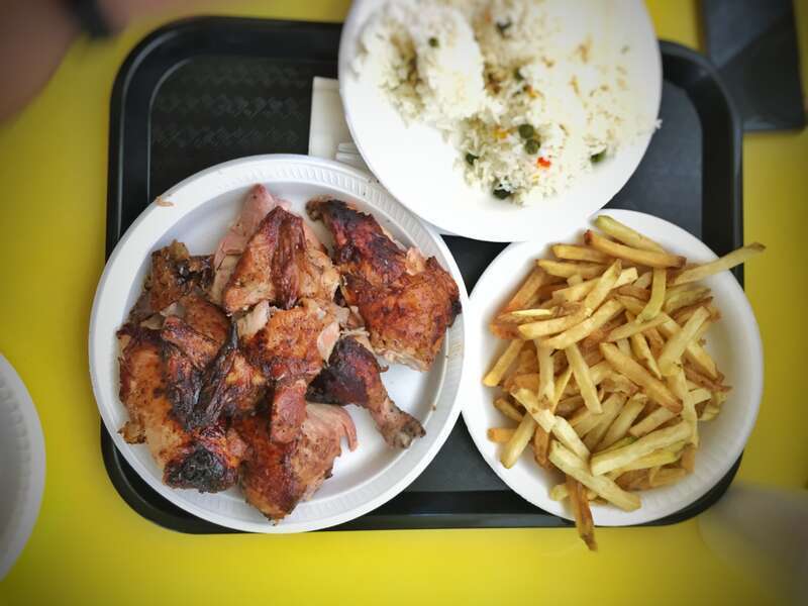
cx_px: 404
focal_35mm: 29
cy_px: 303
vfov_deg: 48.2
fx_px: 677
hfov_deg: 61.7
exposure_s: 1/30
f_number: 2.2
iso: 80
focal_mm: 4.15
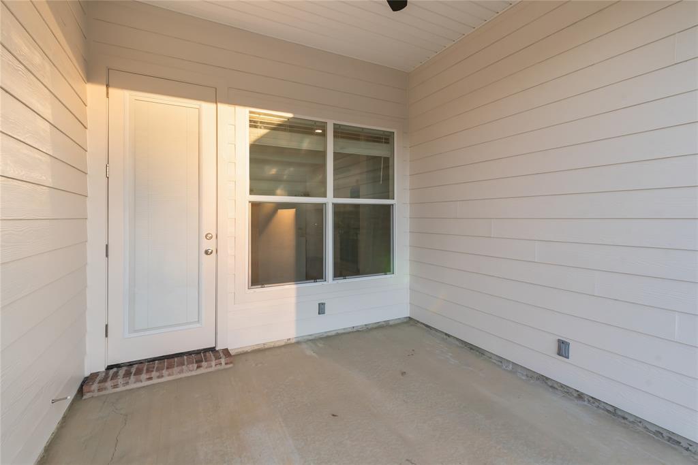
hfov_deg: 96.7
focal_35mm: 16
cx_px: 349
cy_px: 232
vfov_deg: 73.8
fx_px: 310
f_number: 8
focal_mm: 16
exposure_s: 1/250
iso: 400
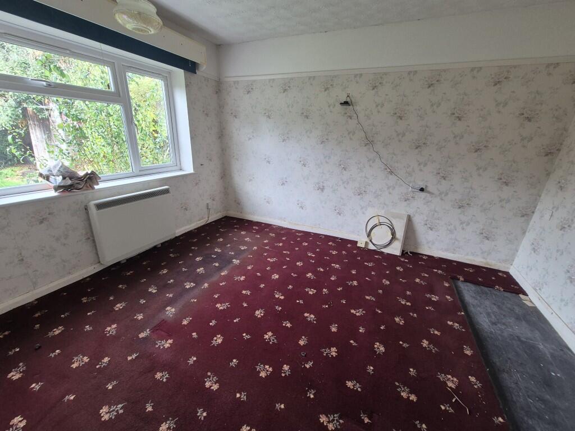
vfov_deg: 89.9
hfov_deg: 106.2
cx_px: 288
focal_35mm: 13
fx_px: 216
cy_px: 216
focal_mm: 2.2
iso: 160
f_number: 2.2
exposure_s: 1/50
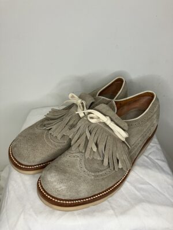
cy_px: 115
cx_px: 86
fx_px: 187
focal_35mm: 28
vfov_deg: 63.4
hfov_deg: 49.7
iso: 40
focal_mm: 3.99
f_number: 1.8
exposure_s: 1/50
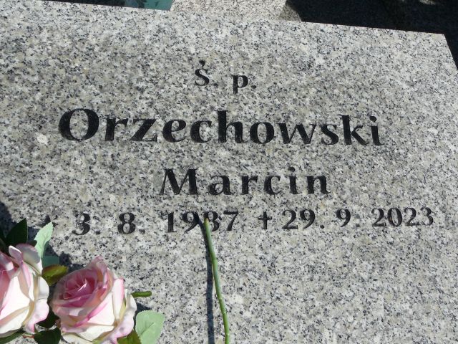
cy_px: 172
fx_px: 807
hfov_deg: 31.7
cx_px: 229
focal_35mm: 61
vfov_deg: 24.0
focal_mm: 9.1
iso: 80
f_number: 5.6
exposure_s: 1/500
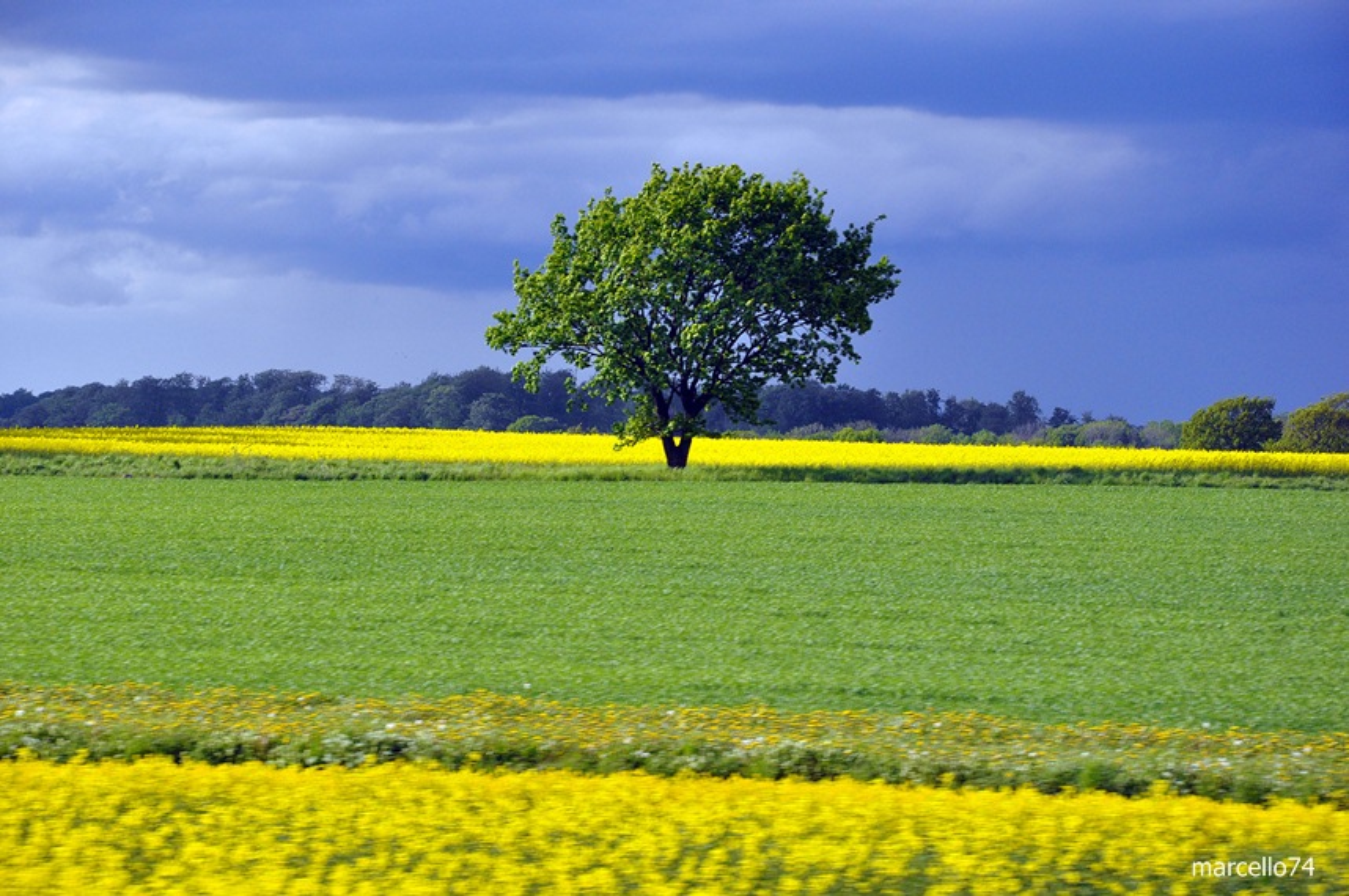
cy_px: 448
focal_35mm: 158
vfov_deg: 8.7
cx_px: 674
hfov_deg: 13.1
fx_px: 5895
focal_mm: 105
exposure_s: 1/400
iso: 640
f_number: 10
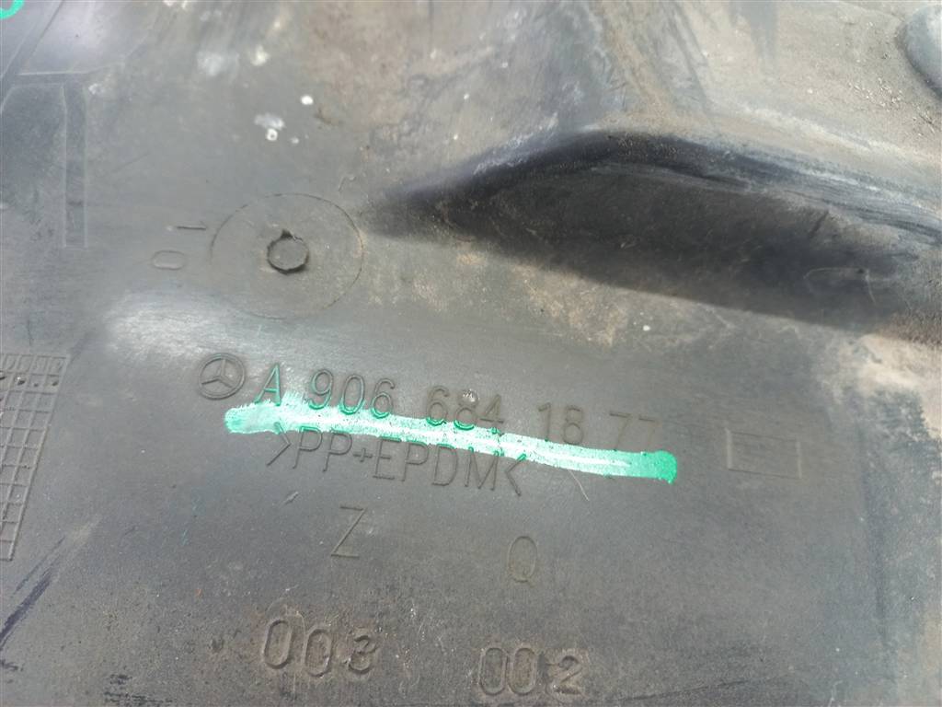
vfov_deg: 54.9
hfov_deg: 69.4
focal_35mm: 25
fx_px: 680
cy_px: 354
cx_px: 471
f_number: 1.8
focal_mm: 4.6
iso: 200
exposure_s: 1/50
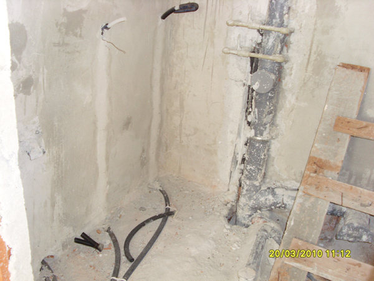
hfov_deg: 49.0
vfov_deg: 37.7
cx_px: 187
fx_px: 411
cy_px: 140
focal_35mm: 38
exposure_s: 1/45
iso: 100
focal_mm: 6.3
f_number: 3
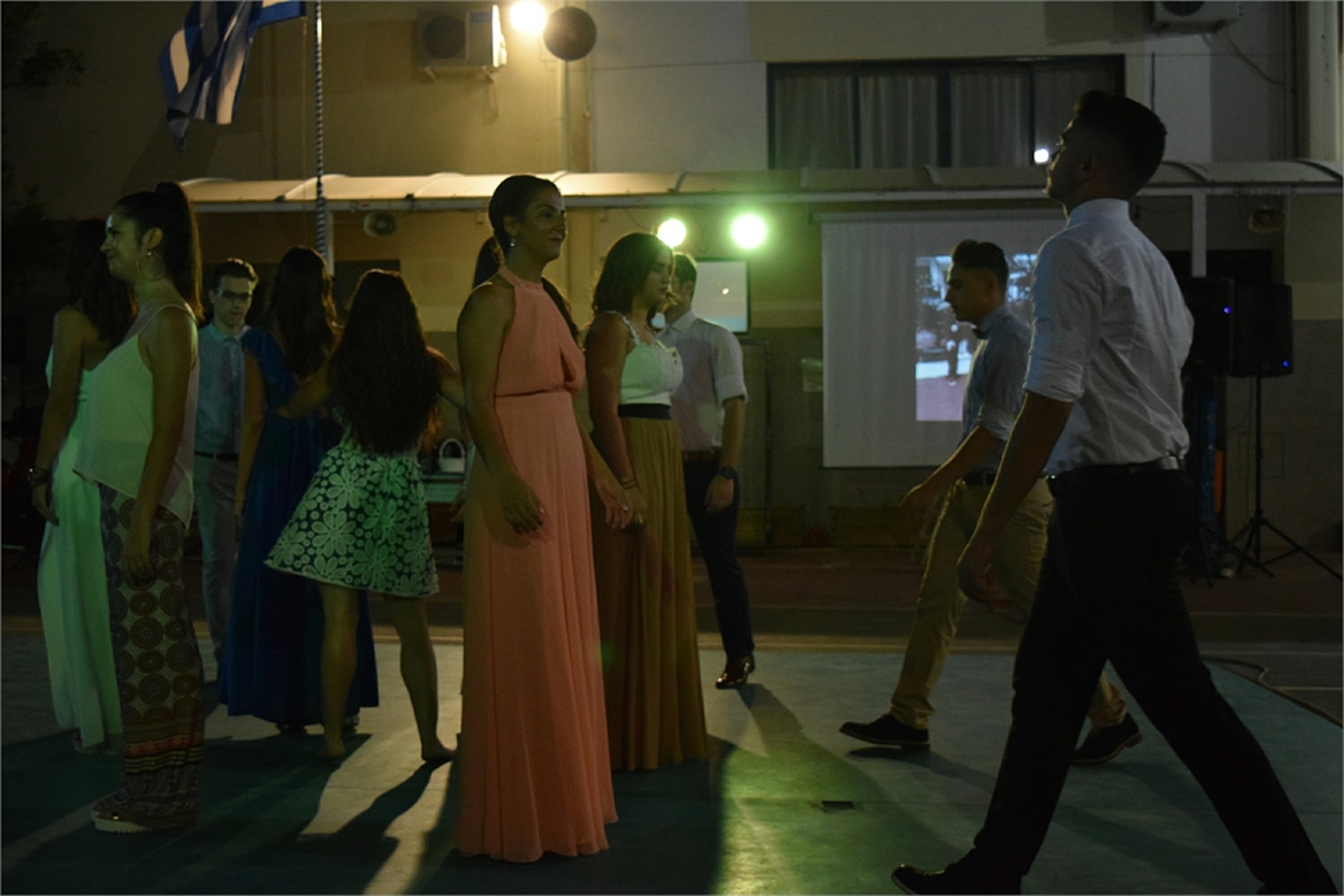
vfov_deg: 29.0
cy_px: 448
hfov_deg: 42.3
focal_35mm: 46
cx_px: 672
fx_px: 1736
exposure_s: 1/250
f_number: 4.2
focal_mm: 31
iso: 3200
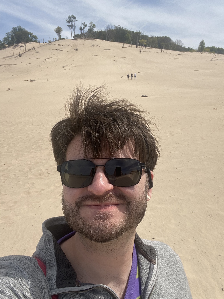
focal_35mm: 30
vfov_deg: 60.0
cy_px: 150
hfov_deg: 46.8
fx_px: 259
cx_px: 112
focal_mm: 2.71
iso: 25
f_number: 2.2
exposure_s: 1/871
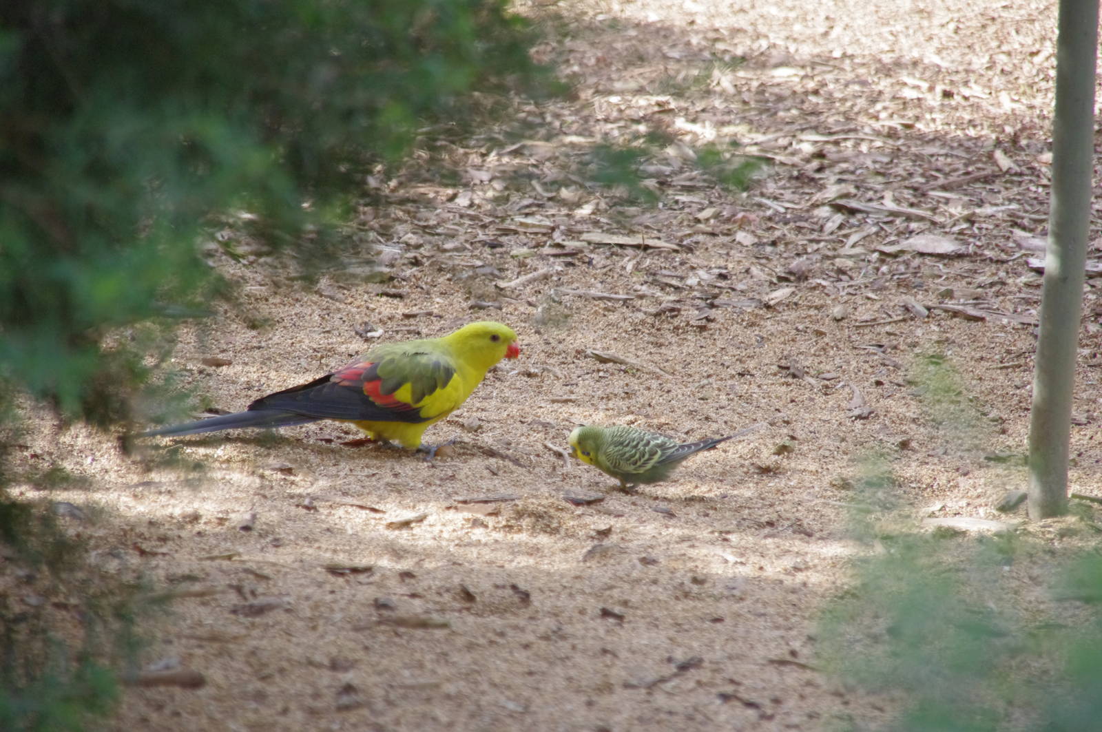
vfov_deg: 4.6
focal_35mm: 300
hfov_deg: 6.9
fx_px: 9173
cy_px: 366
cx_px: 551
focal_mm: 200
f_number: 6.7
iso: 1600
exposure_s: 1/400
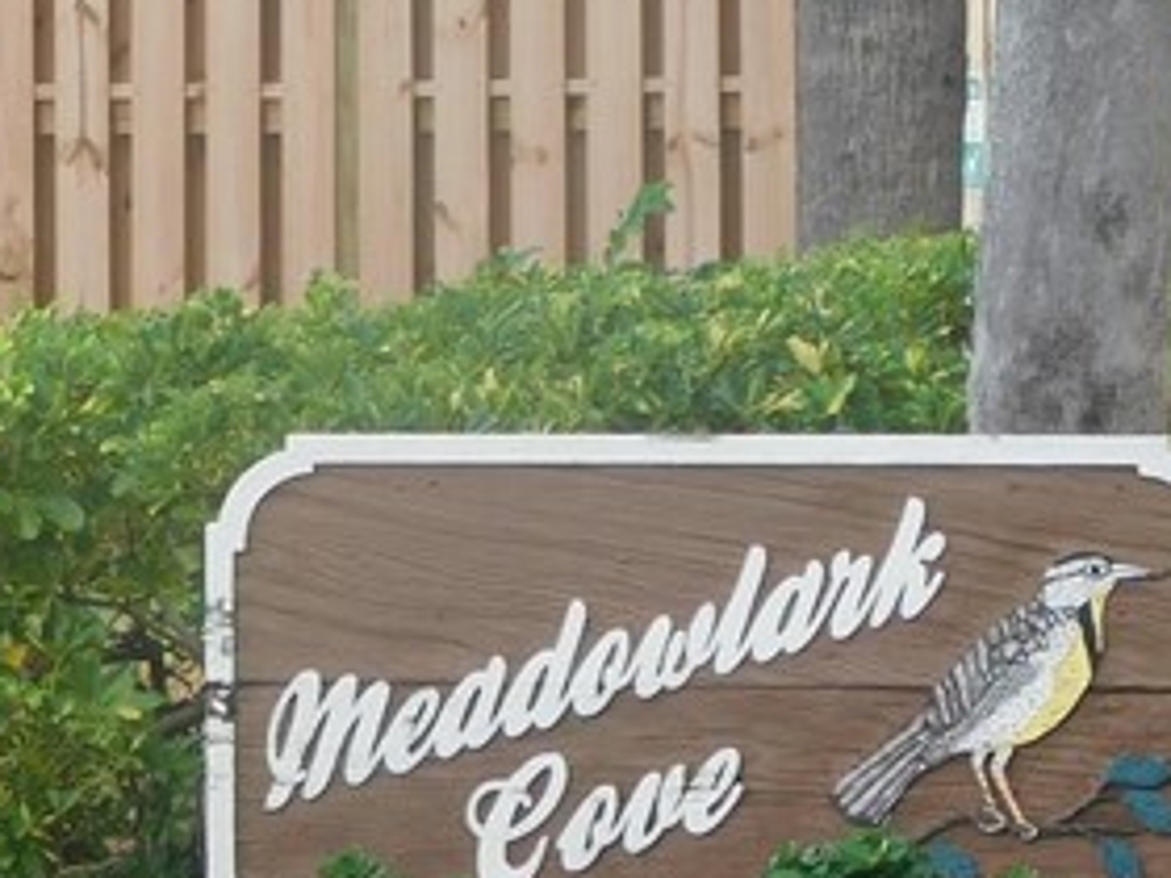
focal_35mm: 293
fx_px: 9912
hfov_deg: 6.8
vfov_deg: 5.1
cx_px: 276
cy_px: 171
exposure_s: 1/100
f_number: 4.4
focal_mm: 14.2
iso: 125
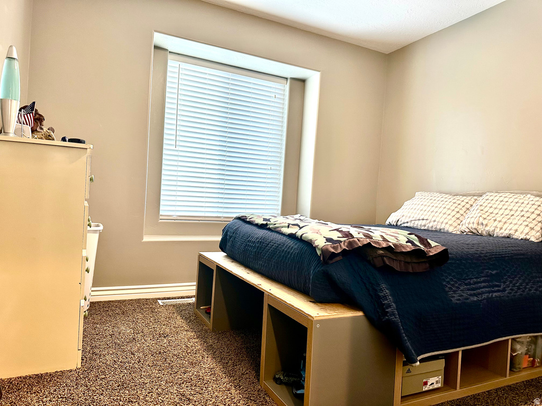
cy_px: 203
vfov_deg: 56.8
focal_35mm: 24
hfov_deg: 71.6
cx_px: 271
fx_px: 376
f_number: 1.78
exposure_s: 1/60
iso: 200
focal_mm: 6.86
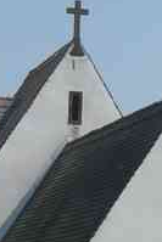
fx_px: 1314
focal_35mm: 195
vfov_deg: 10.5
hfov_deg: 7.0
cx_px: -37
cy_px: 47
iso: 100
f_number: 8
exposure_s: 1/320
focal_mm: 5.8
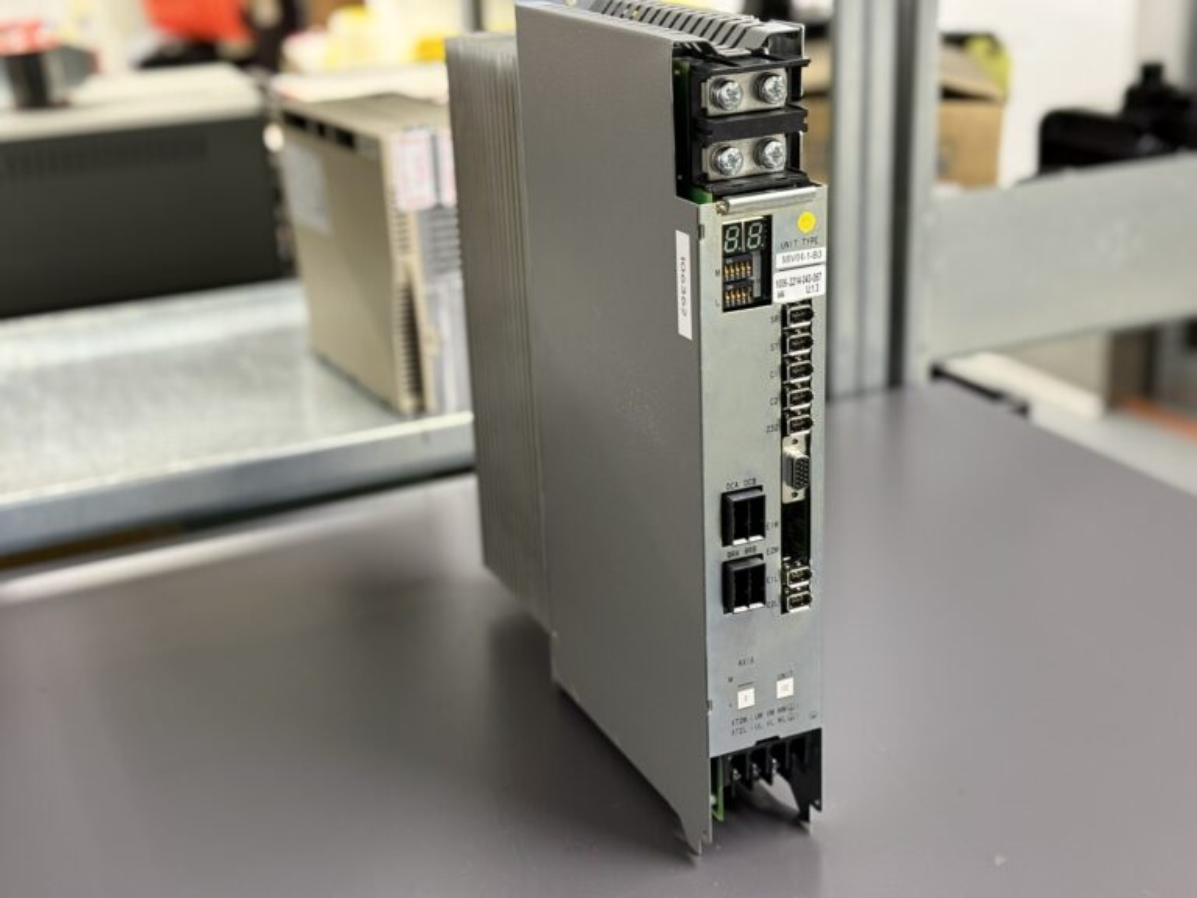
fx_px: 1660
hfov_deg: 39.7
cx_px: 598
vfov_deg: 30.3
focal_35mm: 48
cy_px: 449
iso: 250
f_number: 1.78
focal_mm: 6.76
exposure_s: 1/33
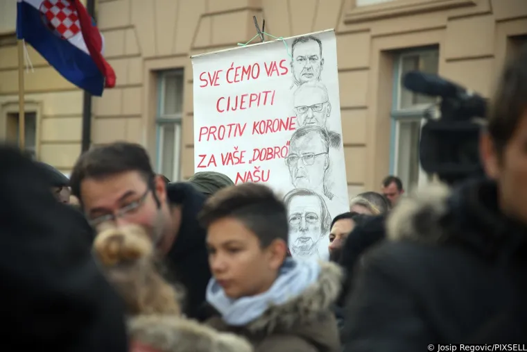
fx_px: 1757
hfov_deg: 17.1
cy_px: 176
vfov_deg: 11.4
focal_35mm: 120
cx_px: 264
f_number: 4
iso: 800
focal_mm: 120
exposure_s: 1/1000
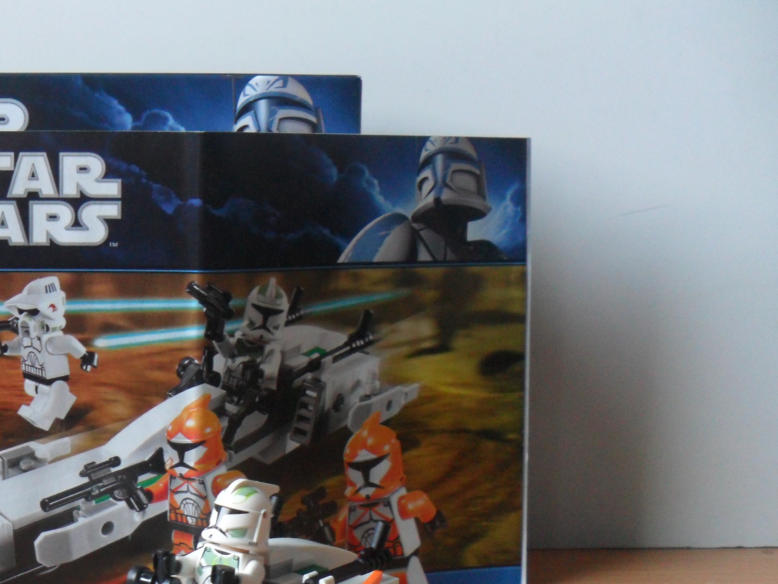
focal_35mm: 62
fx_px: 1394
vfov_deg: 23.5
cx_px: 91
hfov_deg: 30.0
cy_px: 396
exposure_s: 1/30
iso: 200
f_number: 3
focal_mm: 6.3
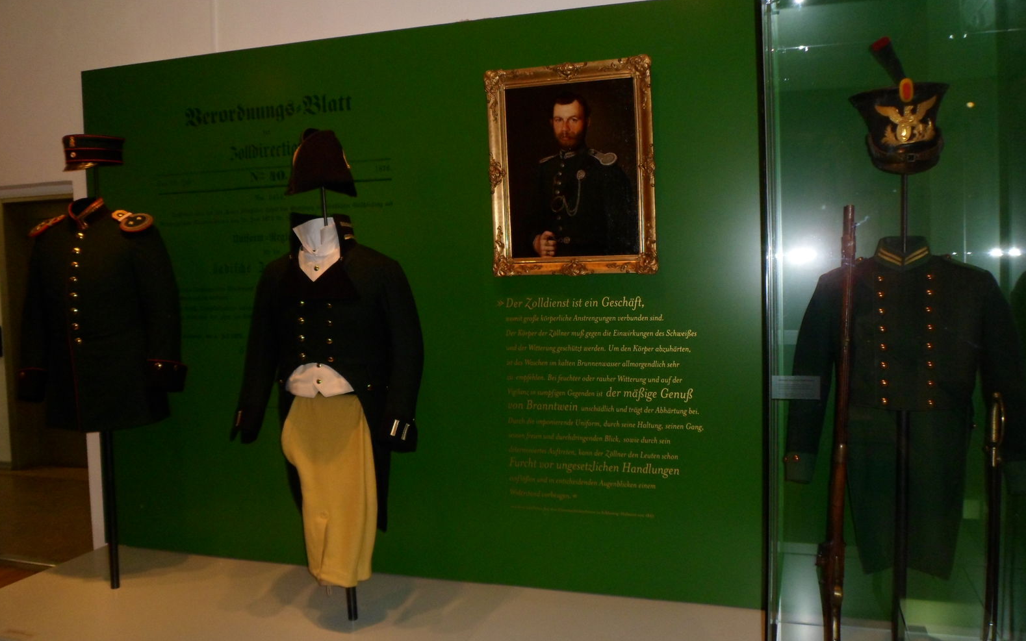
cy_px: 324
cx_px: 510
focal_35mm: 29
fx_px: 811
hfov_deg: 64.6
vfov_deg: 43.2
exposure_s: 1/45
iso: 160
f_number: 3.3
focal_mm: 4.9
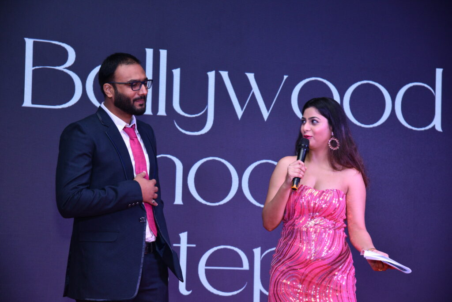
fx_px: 1080
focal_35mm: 86
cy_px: 151
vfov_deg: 15.9
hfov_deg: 23.6
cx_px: 226
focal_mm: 86
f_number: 5.6
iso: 800
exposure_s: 1/125
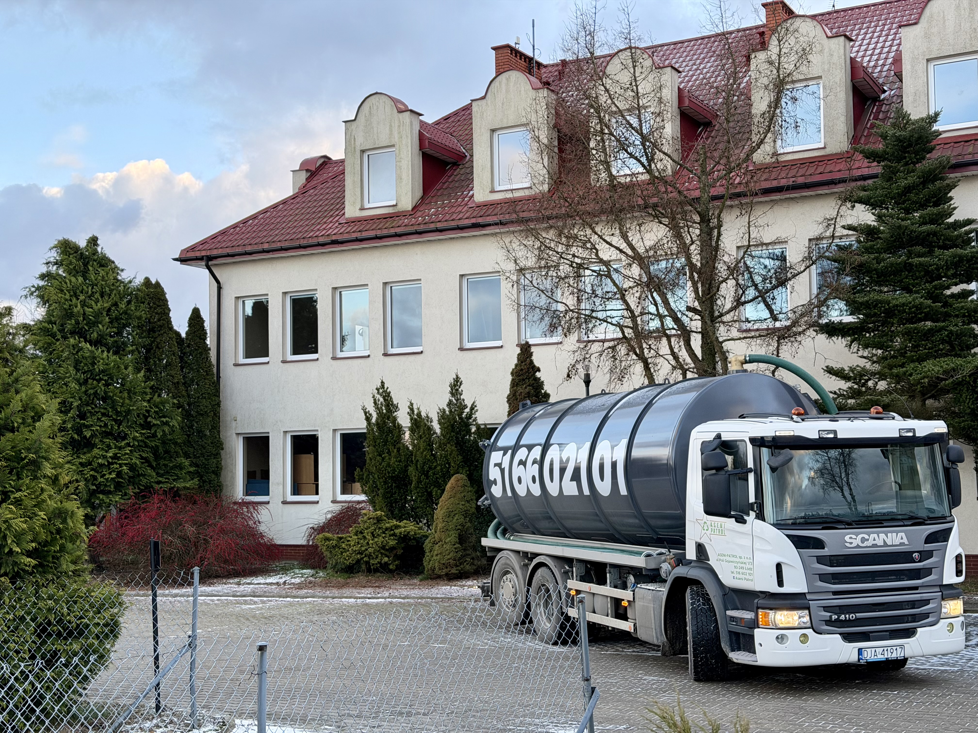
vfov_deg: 30.3
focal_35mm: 48
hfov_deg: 39.7
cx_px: 489
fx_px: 1356
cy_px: 366
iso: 64
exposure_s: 1/207
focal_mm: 6.76
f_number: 1.78
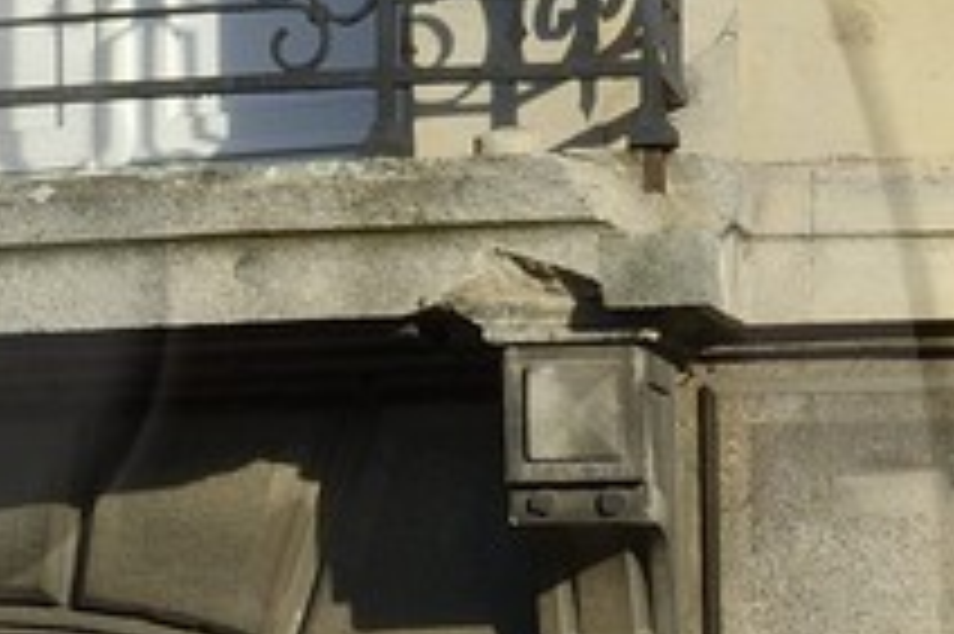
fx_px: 7599
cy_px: 679
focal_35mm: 287
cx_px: -914
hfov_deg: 7.0
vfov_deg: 4.8
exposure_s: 1/200
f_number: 11
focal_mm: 38
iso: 200
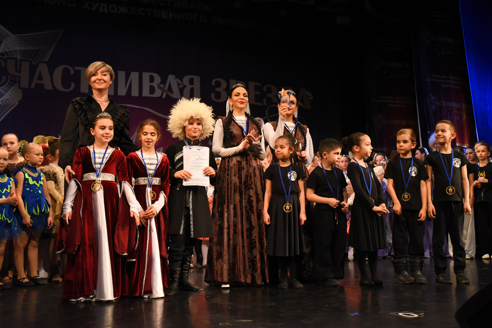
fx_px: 478
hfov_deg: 54.4
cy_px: 164
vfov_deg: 37.9
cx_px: 246
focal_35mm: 35
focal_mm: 35
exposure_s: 1/320
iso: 5000
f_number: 6.3
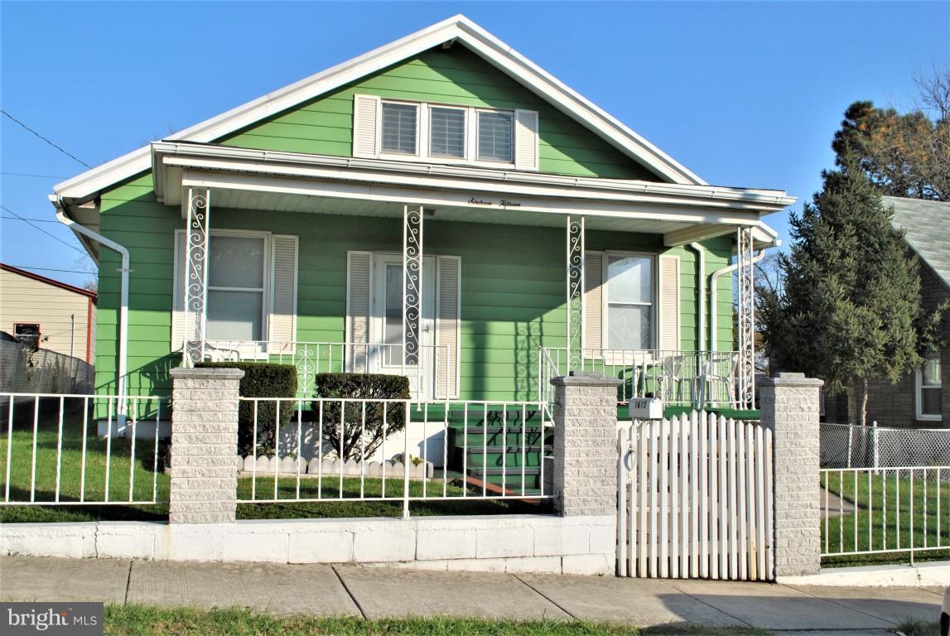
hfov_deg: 53.1
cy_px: 318
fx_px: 951
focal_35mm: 36
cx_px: 475
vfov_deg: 37.0
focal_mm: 24
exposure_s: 1/320
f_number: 9
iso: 100
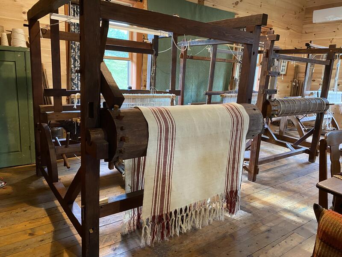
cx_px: 171
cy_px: 128
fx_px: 257
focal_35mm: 26
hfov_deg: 67.3
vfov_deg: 53.1
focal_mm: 4.25
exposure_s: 1/30
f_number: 1.8
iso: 500
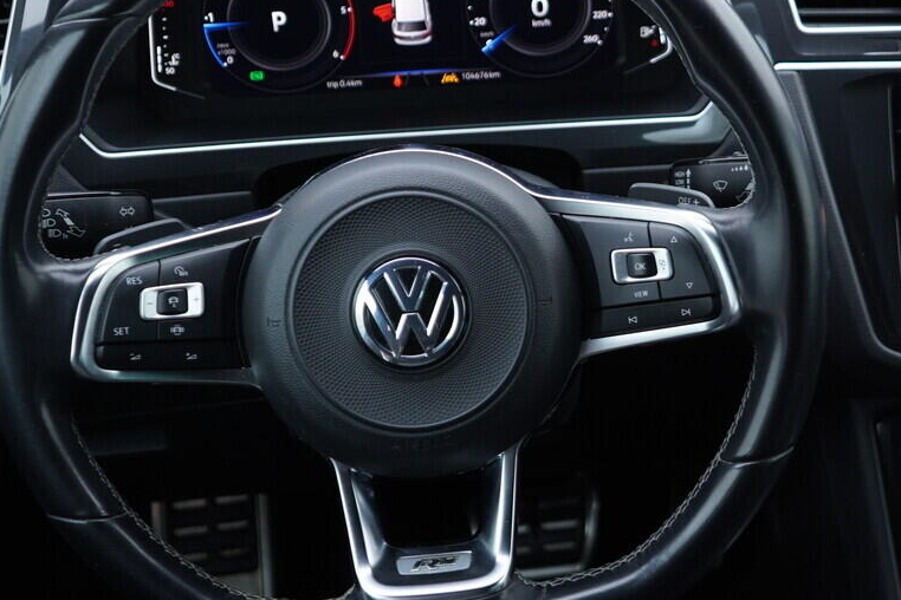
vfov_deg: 20.0
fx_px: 1702
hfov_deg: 29.3
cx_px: 637
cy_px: 307
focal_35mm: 68
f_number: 2.8
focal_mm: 24
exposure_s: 1/40
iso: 200
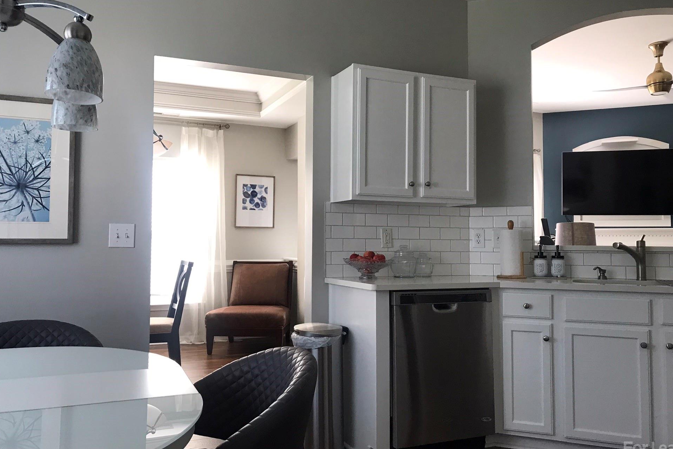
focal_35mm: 31
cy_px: 213
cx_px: 337
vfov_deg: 42.3
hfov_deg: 60.3
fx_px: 580
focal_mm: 3.99
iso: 25
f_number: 1.8
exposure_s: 1/30
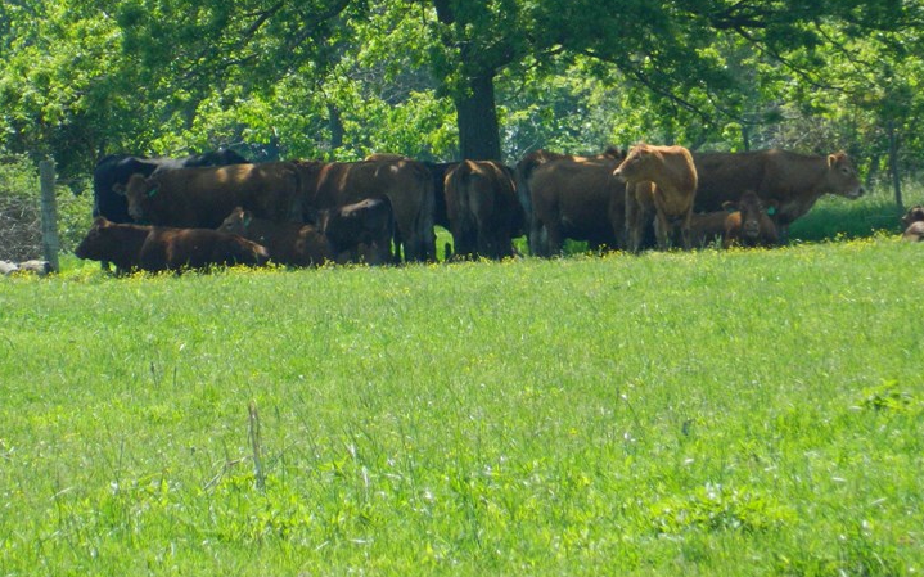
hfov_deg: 2.7
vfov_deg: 1.7
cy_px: 149
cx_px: 481
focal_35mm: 793
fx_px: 19965
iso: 250
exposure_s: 1/500
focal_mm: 94.5
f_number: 5.8
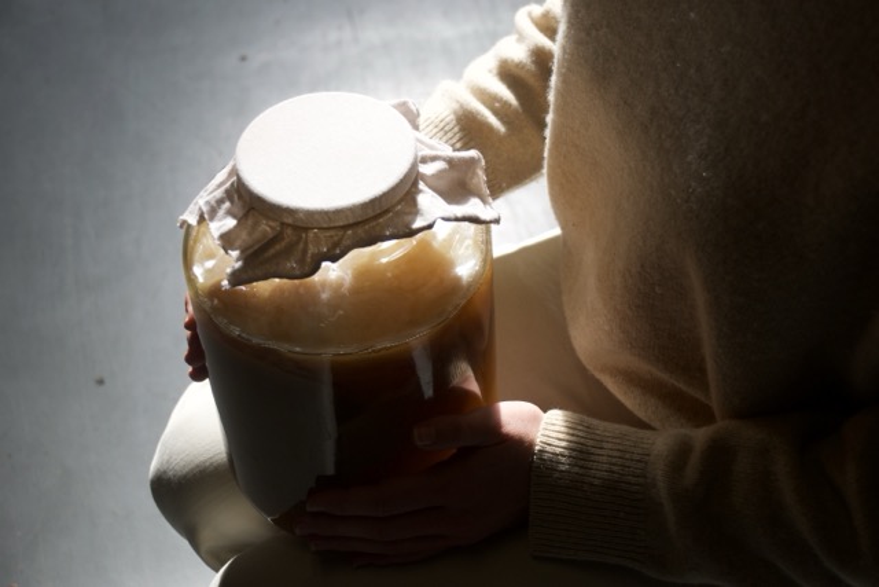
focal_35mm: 72
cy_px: 294
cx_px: 440
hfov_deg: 28.1
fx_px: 1758
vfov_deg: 18.9
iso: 320
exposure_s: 1/125
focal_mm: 48
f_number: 4.8
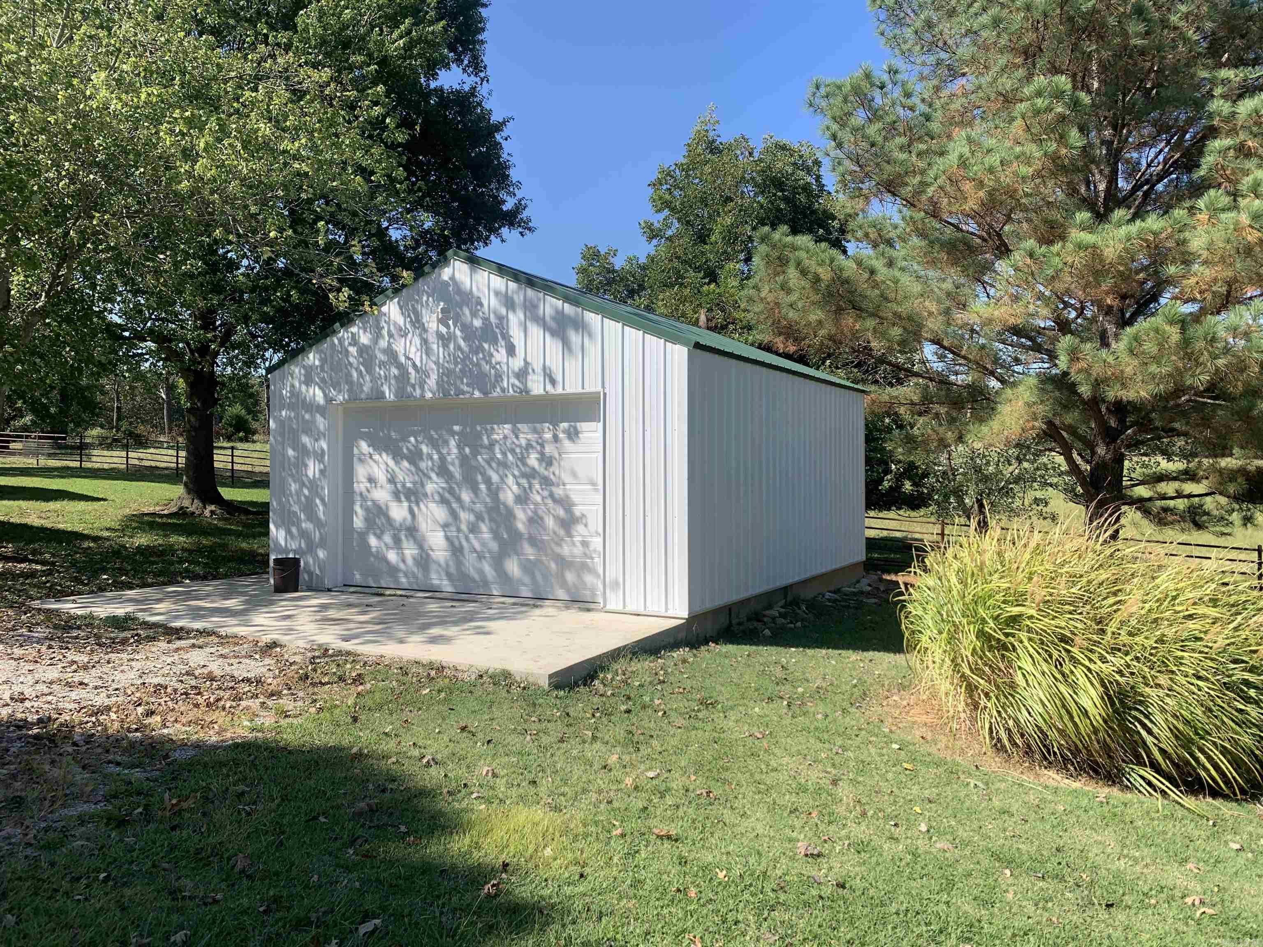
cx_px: 632
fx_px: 949
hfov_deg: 67.3
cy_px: 474
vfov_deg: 53.1
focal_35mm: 26
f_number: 1.8
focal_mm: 4.25
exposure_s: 1/1585
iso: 25
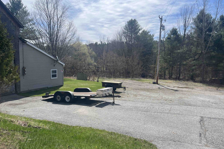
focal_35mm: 28
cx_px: 114
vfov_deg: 46.4
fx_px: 174
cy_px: 79
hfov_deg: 65.5
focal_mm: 5.1
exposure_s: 1/4016
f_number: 1.6
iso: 50
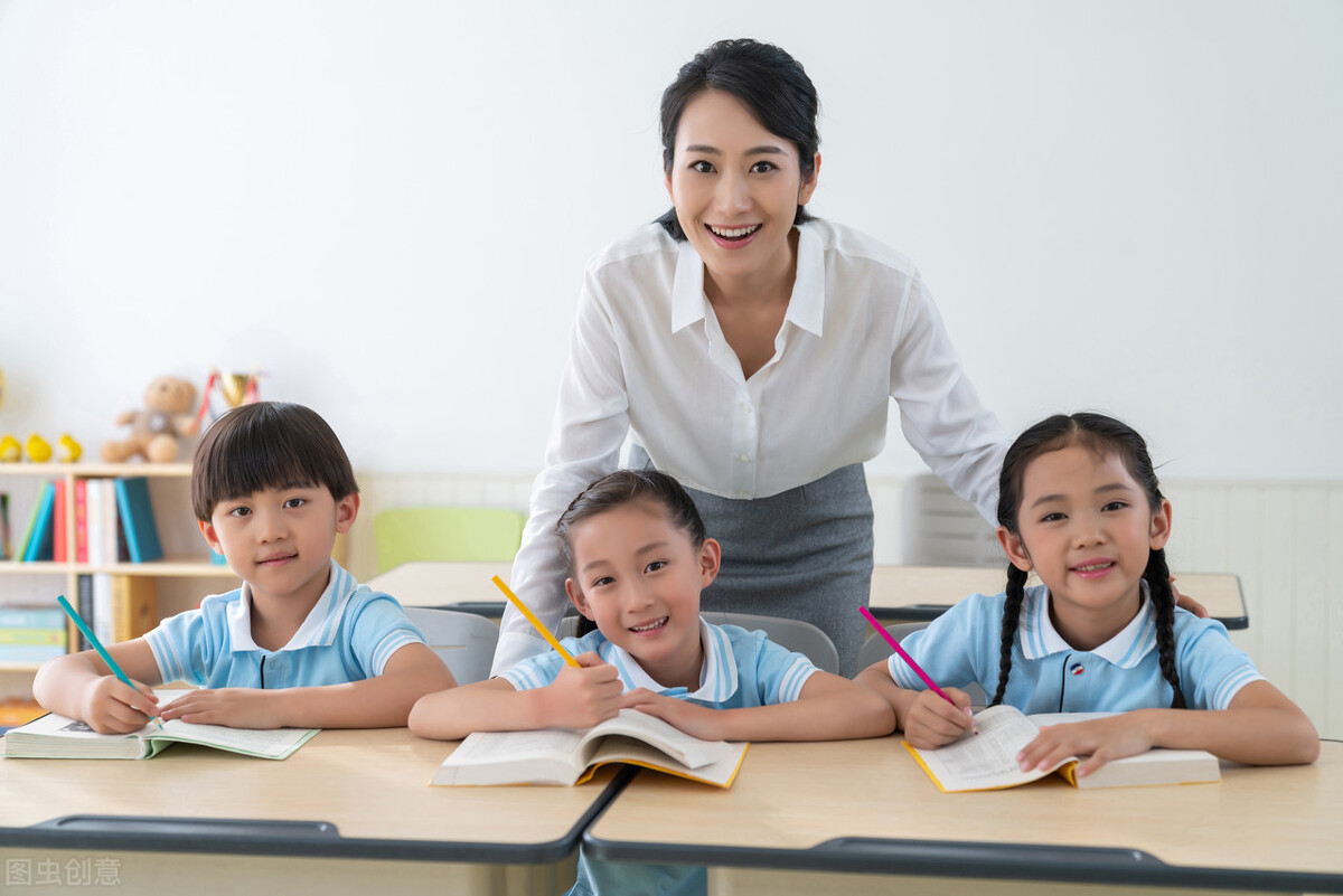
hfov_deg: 36.2
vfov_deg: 24.6
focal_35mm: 55
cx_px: 672
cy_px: 448
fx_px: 2052
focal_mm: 55
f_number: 2.8
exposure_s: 1/160
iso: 200
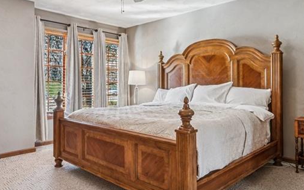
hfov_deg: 64.3
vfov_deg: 43.0
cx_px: 129
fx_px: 240
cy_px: 79
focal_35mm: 29
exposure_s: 1/2.5
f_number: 14
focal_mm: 14
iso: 50
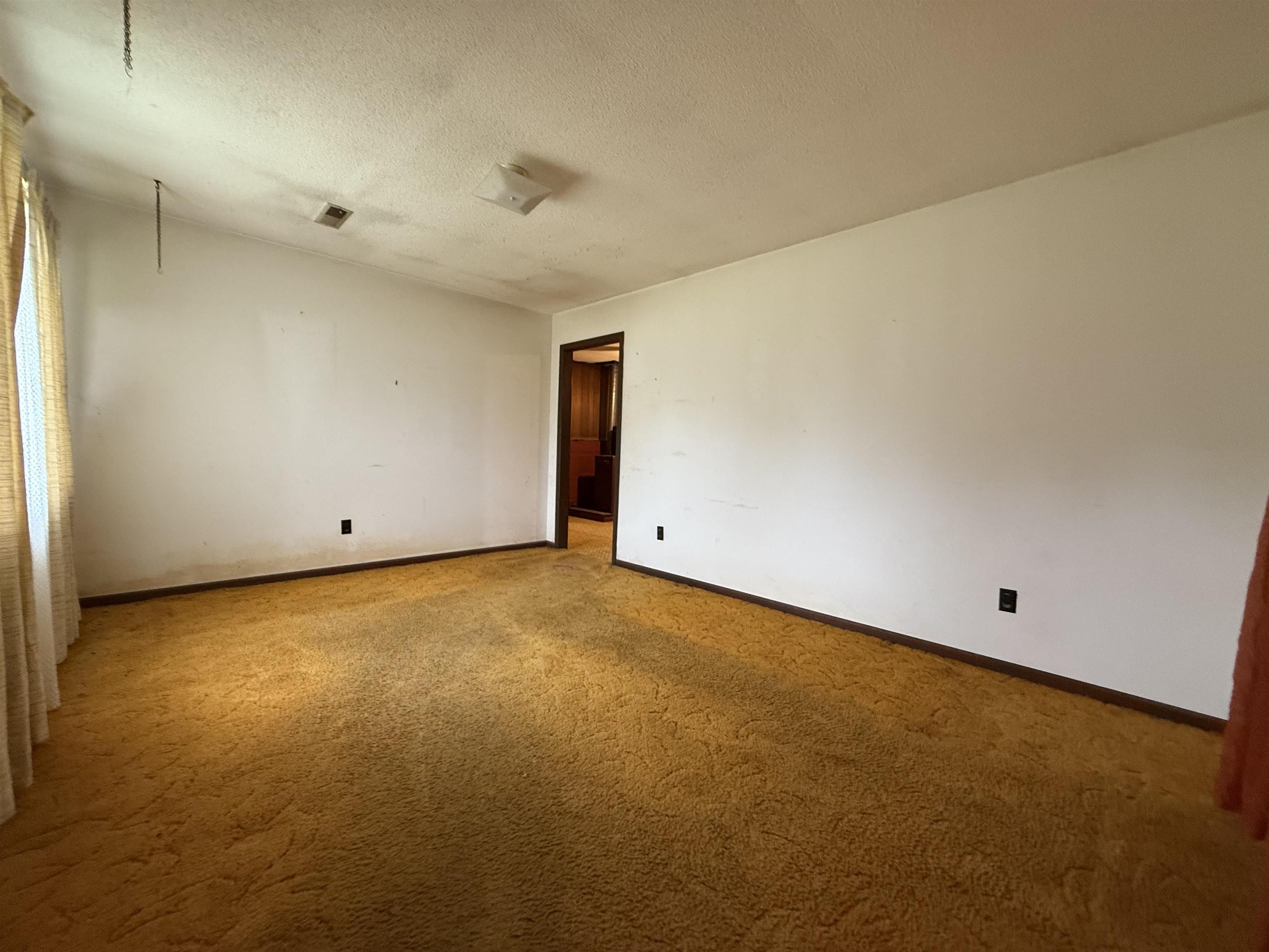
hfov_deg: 102.1
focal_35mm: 14
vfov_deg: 85.7
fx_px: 513
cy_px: 476
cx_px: 634
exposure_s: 1/60
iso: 320
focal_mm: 2.22
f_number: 2.2
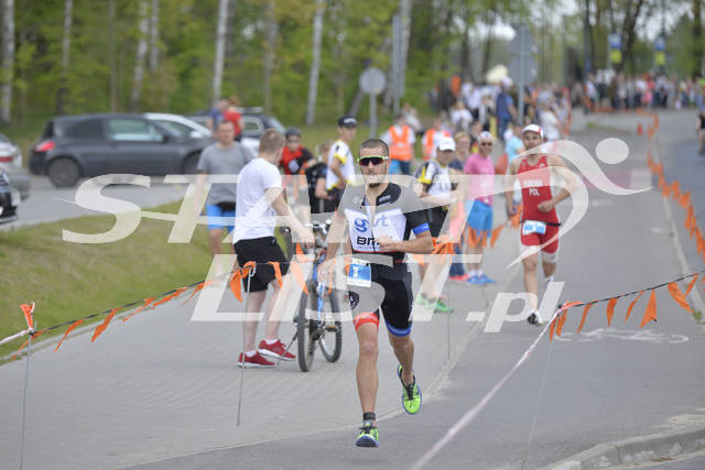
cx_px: 352
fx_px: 3624
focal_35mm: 185
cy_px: 235
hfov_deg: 11.1
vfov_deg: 7.4
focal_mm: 185
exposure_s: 1/2500
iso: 400
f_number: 4
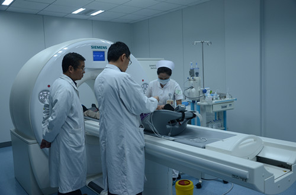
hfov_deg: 57.4
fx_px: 270
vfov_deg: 39.7
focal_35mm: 33
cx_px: 148
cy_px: 98
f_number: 4
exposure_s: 1/60
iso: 400
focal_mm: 22
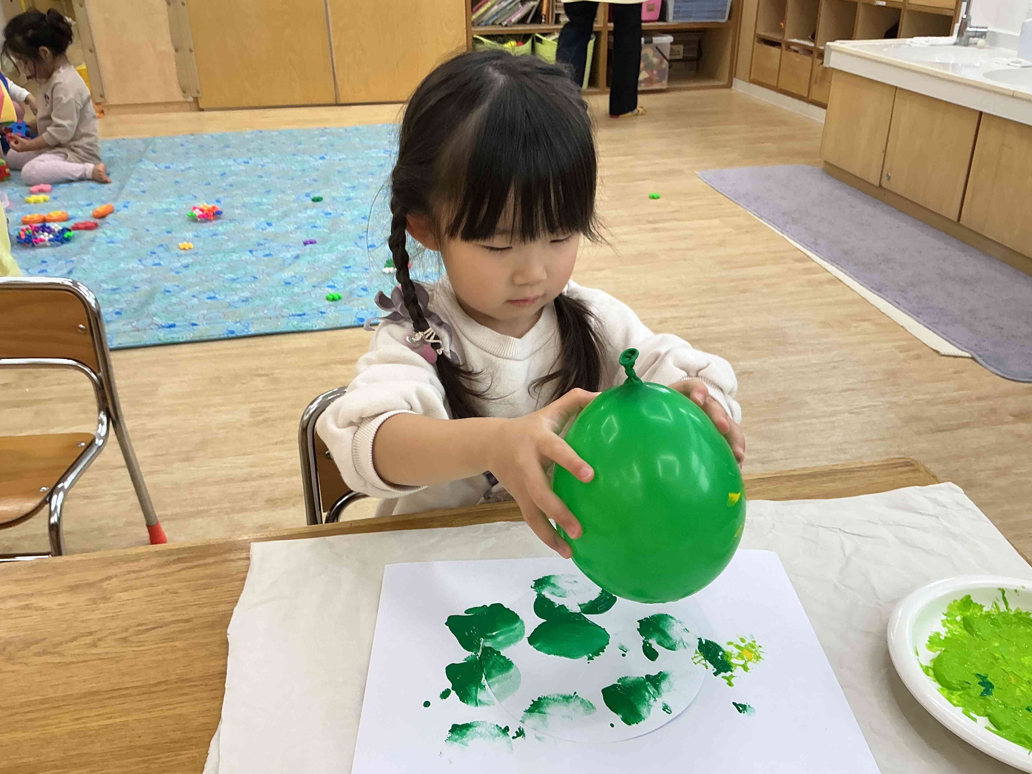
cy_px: 399
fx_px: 894
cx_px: 525
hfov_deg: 60.0
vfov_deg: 46.8
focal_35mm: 30
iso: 50
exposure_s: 1/50
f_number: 1.8
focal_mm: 3
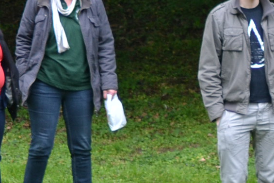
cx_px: 532
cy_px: 164
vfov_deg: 3.2
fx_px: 3258
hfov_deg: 4.7
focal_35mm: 428
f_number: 4
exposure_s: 1/200
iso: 400
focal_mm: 70
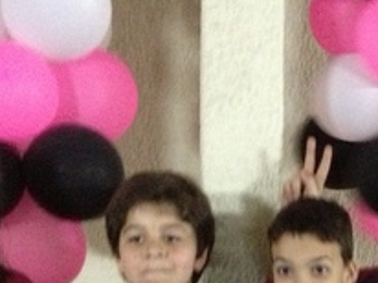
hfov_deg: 17.9
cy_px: 397
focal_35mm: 109
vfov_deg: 13.0
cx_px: 299
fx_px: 1189
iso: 800
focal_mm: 4.28
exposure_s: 1/15
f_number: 2.4
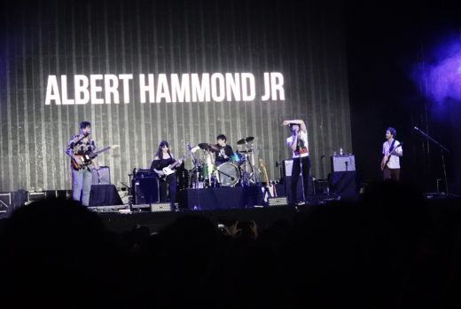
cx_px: 230
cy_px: 154
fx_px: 859
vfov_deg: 20.4
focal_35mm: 67
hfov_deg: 30.0
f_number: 4
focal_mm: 45
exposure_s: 1/200
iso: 8000
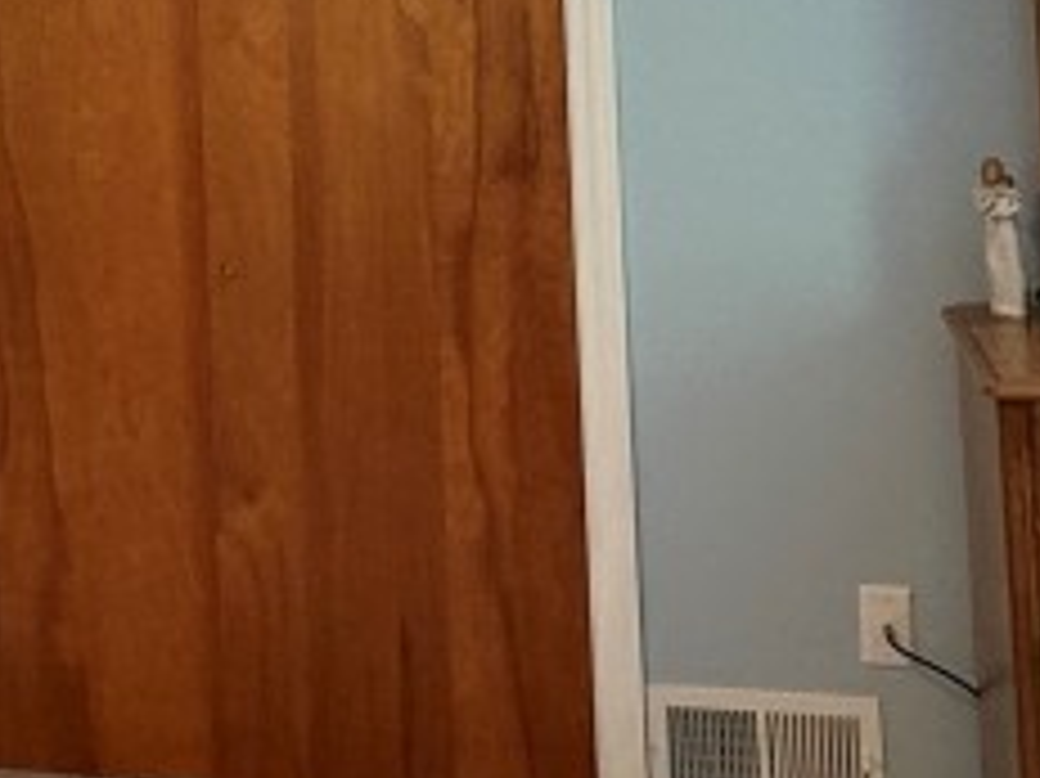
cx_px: 248
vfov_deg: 22.2
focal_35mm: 62
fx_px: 1862
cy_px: -103
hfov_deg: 30.6
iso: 250
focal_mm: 2.22
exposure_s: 1/60
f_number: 2.2
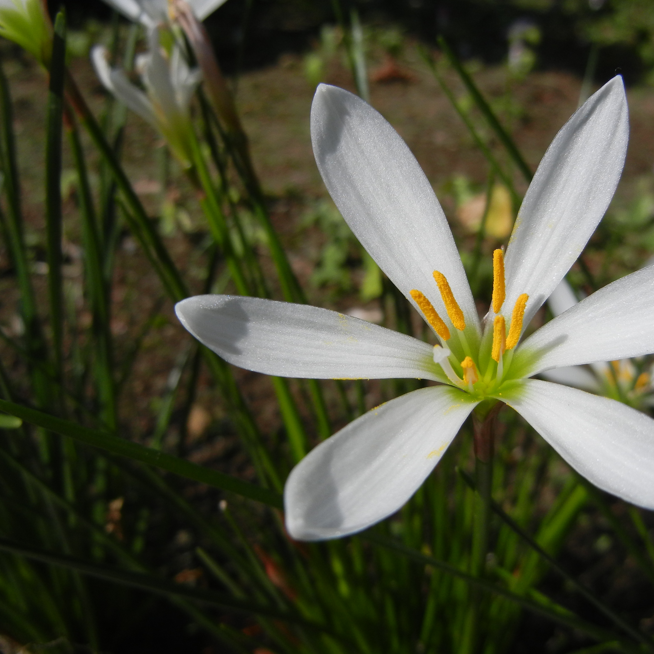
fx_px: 769
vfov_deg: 46.0
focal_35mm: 36
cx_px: 358
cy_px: 327
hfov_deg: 46.0
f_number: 7
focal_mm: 5.4
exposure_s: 1/847
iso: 160
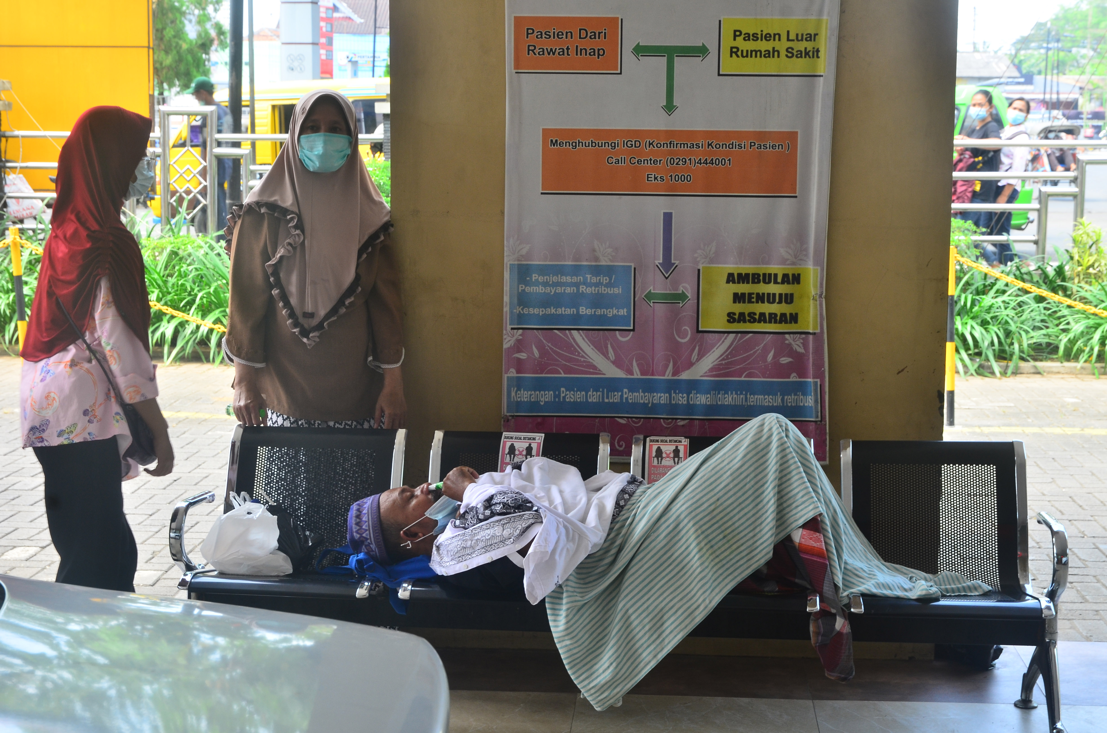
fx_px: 1749
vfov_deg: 23.7
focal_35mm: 57
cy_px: 366
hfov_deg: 35.1
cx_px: 554
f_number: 9.5
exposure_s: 1/45
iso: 200
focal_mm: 38
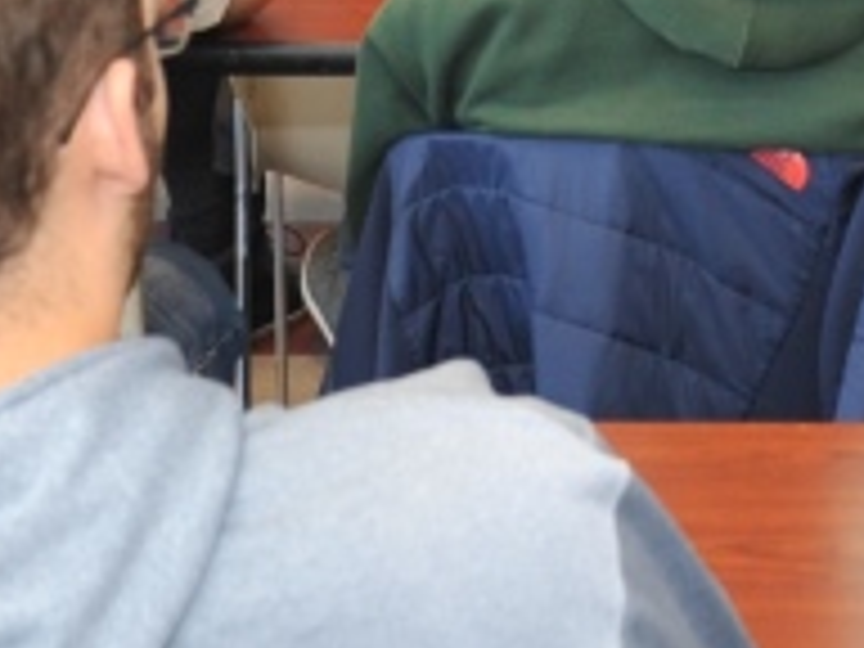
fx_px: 4368
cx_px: 1004
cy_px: -508
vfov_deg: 8.2
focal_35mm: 175
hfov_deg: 11.1
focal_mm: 35
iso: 1400
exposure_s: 1/60
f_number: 7.1
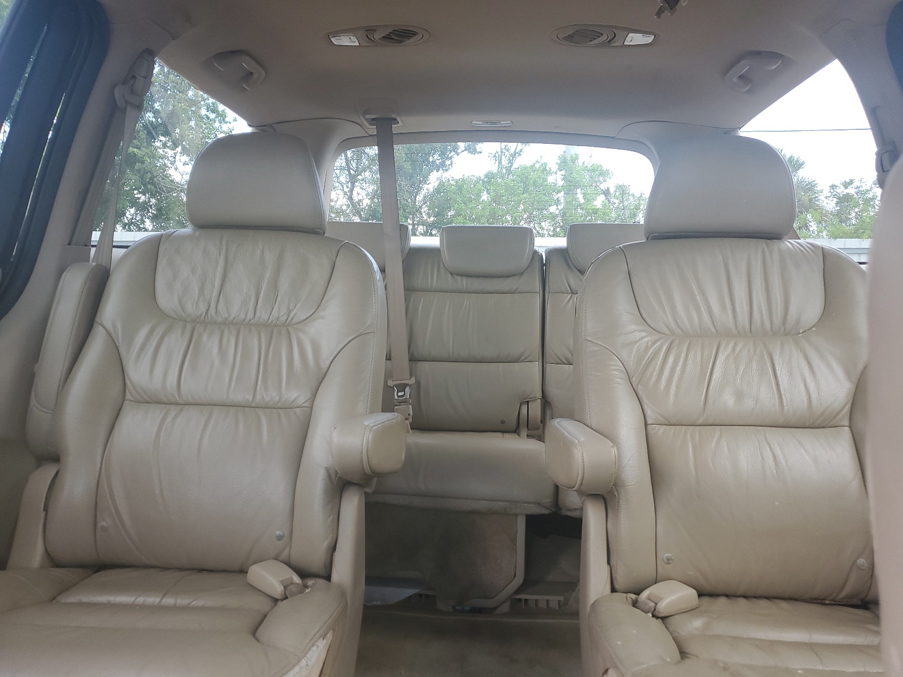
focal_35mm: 26
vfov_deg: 53.1
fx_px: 678
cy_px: 338
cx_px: 452
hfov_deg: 67.3
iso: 70
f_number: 1.5
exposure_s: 1/120
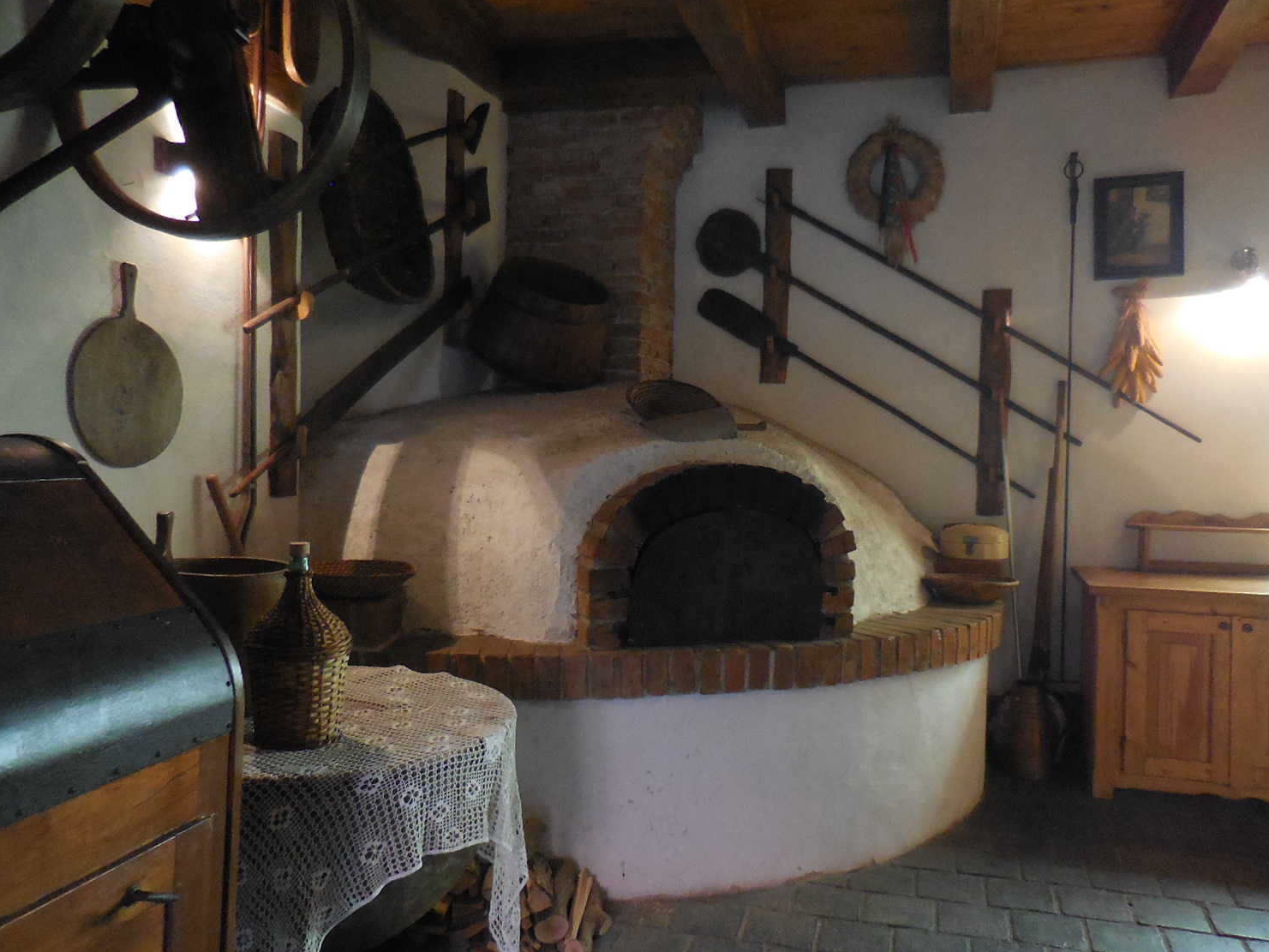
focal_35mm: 27
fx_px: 990
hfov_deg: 65.3
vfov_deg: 51.3
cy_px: 455
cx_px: 668
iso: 800
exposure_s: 1/15
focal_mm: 4.5
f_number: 3.3
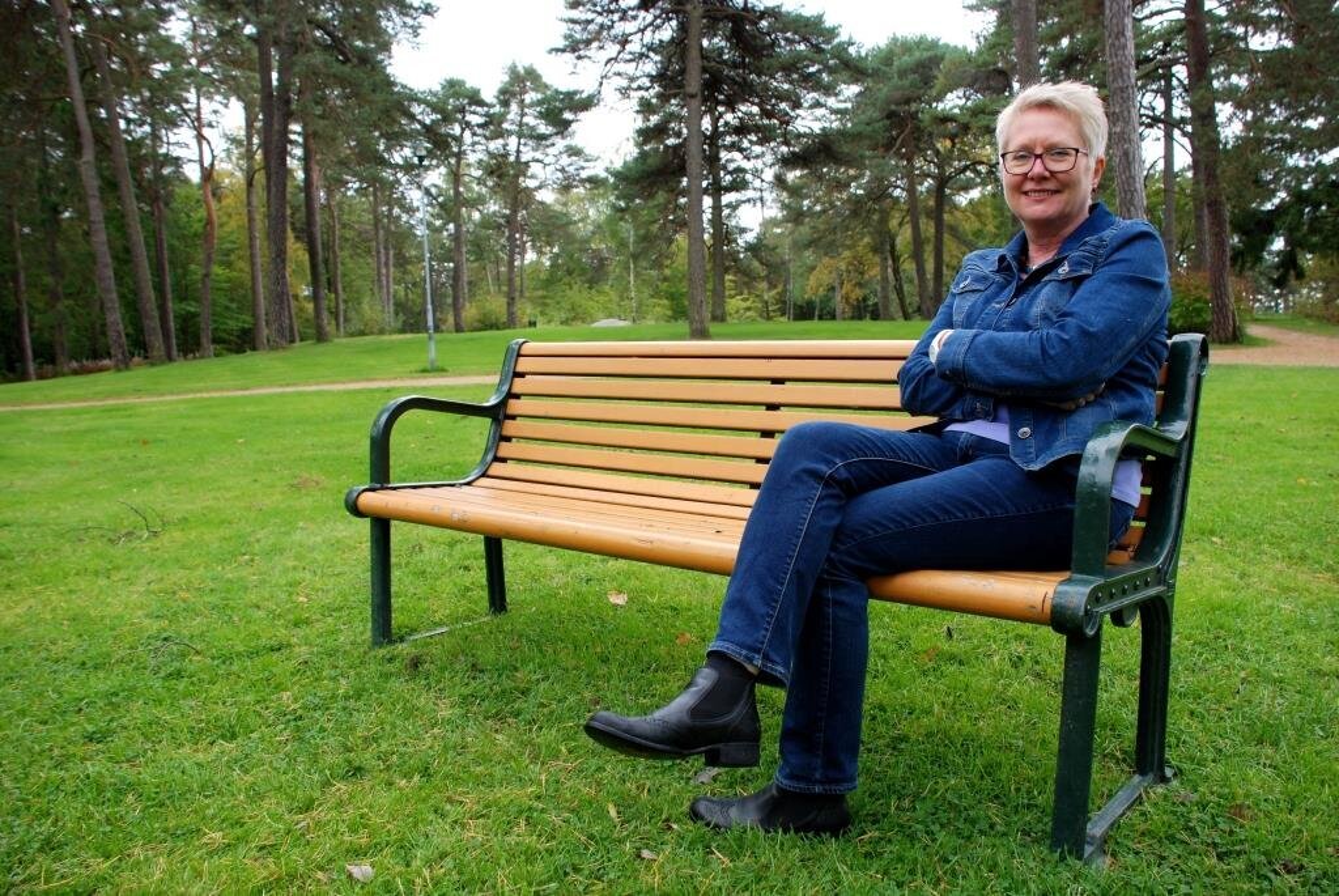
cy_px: 448
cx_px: 670
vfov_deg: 43.7
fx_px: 1117
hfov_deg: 61.9
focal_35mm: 30
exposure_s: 1/80
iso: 200
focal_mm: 20
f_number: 4.5
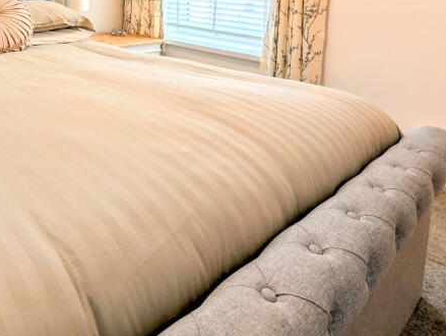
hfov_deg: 58.4
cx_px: 87
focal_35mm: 28
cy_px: -2
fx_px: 361
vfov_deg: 42.8
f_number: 1.95
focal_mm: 2.23
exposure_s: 1/94.2
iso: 36
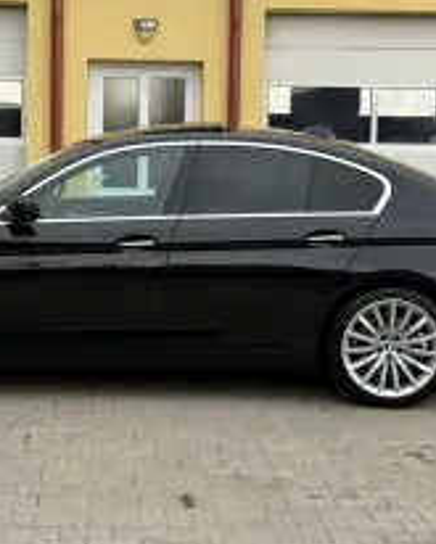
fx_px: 1322
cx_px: 135
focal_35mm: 82
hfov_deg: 18.7
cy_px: 246
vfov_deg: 23.3
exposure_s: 1/778
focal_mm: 6.76
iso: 80
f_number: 1.78
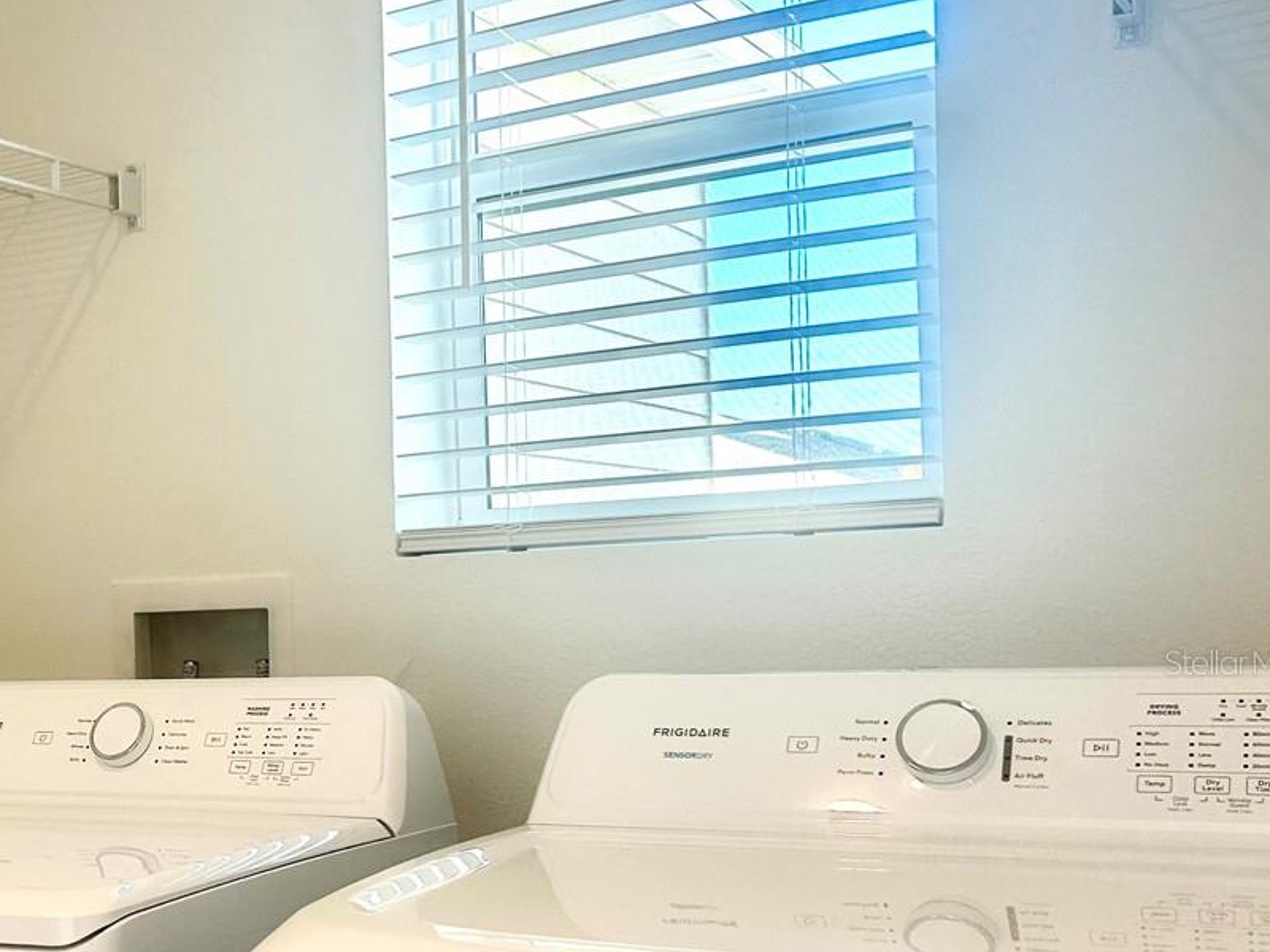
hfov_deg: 34.1
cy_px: 662
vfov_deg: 27.8
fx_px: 1908
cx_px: 44
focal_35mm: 52
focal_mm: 5.7
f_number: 1.5
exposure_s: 1/161
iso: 40
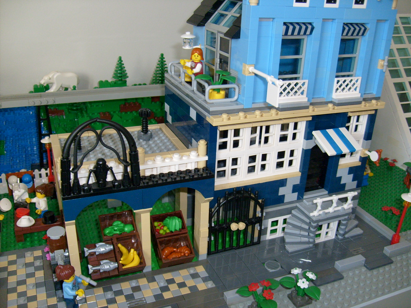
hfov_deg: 52.6
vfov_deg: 40.7
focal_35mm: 35
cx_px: 206
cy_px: 154
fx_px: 416
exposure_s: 1/45
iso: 100
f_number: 2.8
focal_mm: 5.8
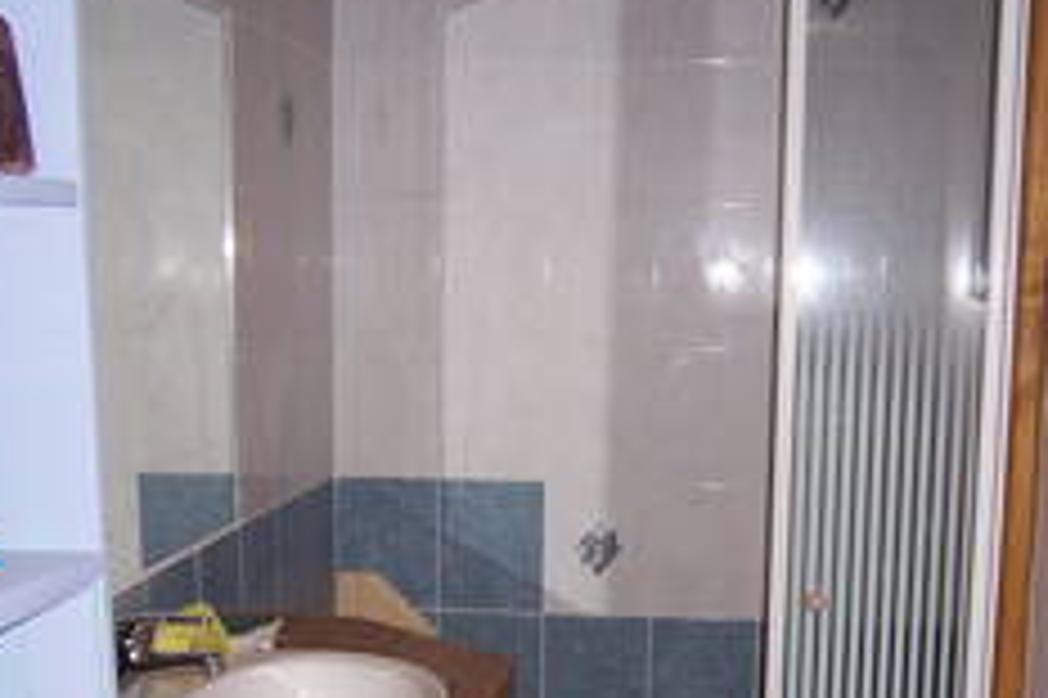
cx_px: 526
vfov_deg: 25.0
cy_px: 576
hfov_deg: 37.5
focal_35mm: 53
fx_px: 1542
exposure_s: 1/60
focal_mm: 5.5
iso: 80
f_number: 2.8
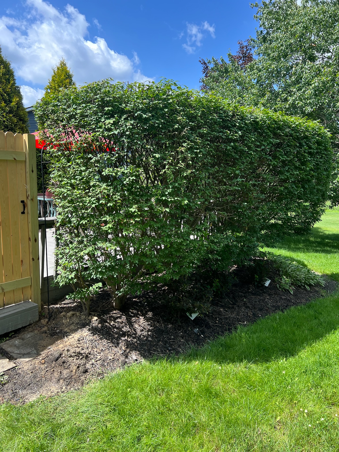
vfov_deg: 67.3
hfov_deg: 53.1
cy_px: 226
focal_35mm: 26
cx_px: 170
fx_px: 339
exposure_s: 1/1089
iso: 50
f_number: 1.5
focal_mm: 5.7
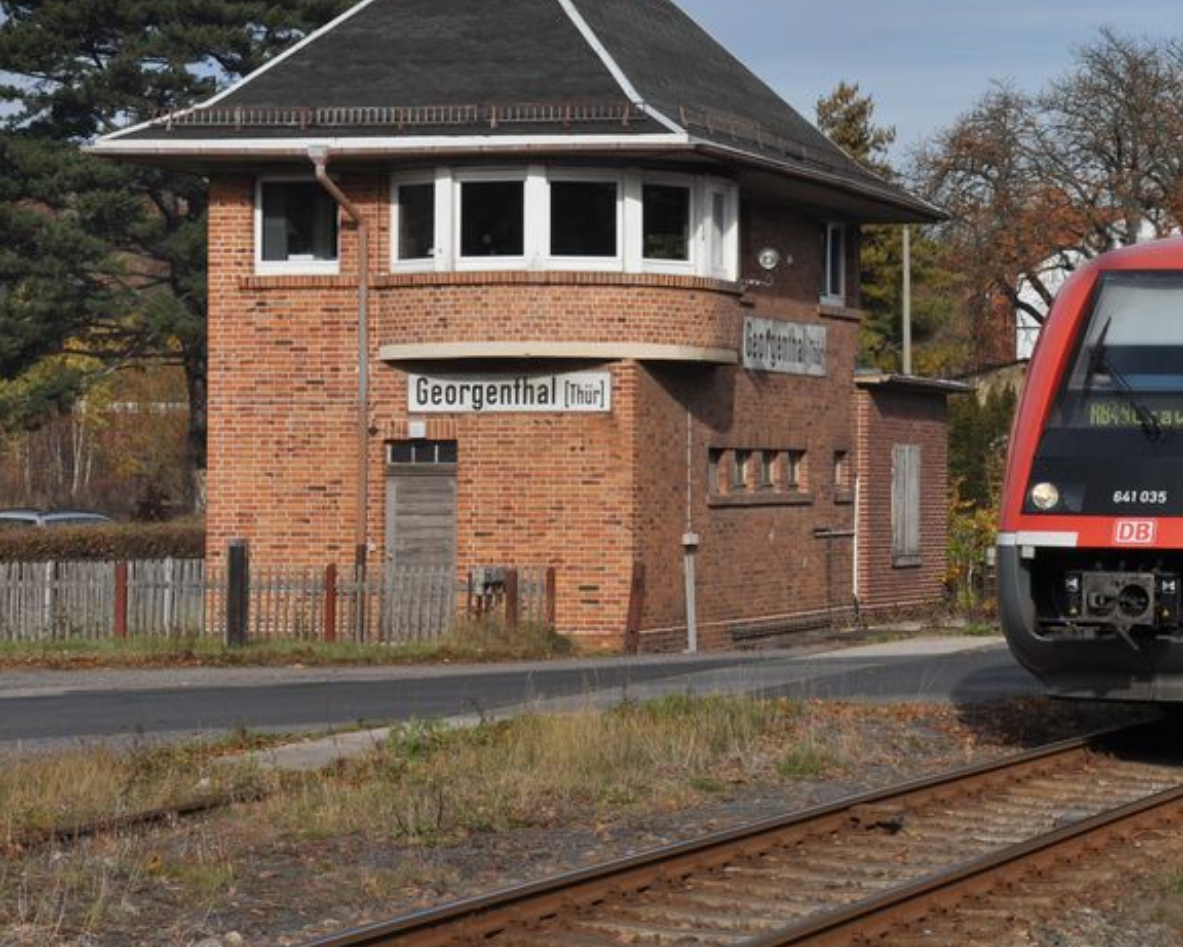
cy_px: 345
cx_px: 984
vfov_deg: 14.7
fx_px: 3677
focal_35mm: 105
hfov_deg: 18.1
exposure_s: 1/500
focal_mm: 42
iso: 200
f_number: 10
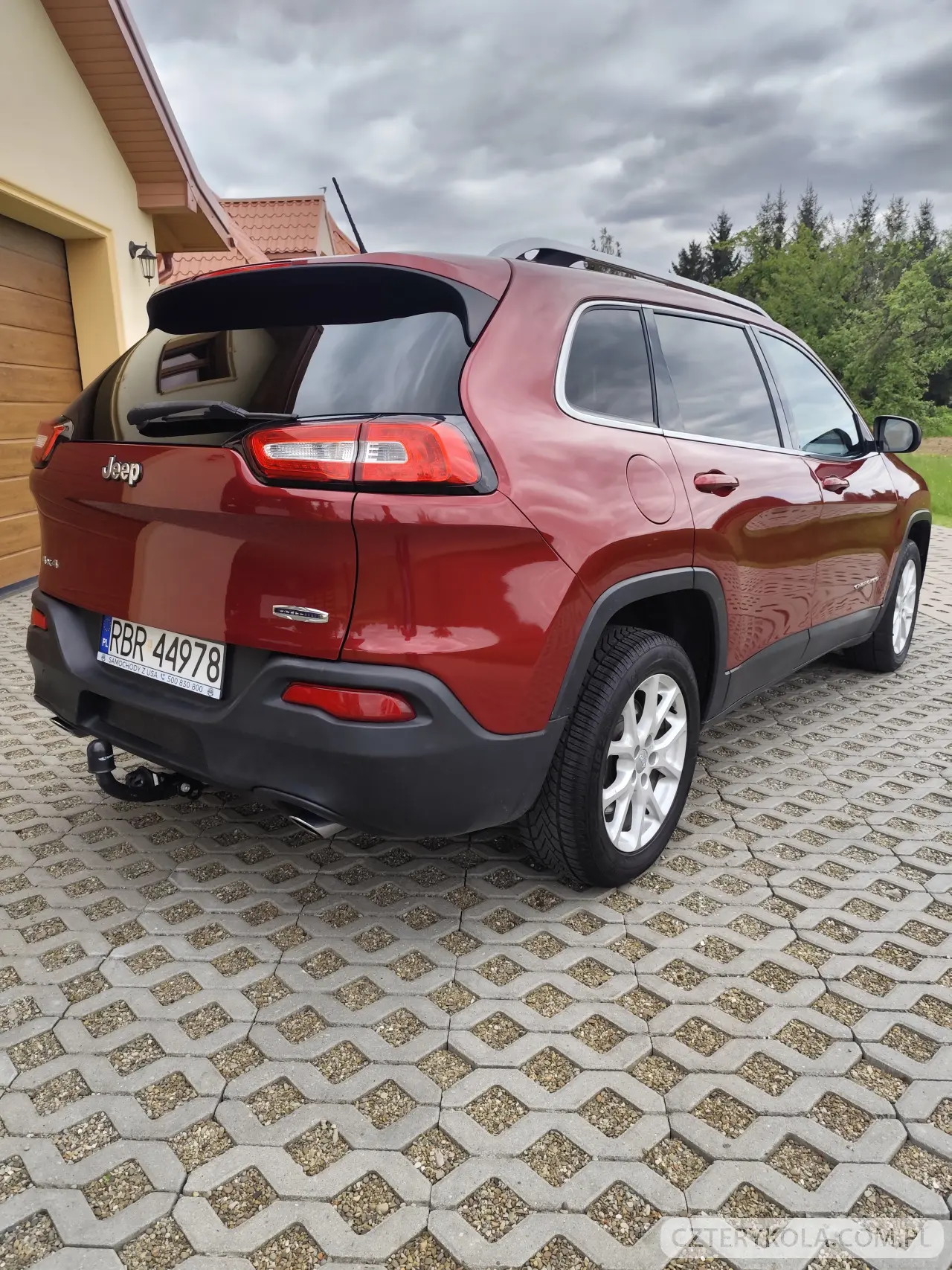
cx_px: 476
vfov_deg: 73.9
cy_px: 635
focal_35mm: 23
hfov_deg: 58.9
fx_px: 843
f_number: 1.65
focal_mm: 6.14
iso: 50
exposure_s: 1/699
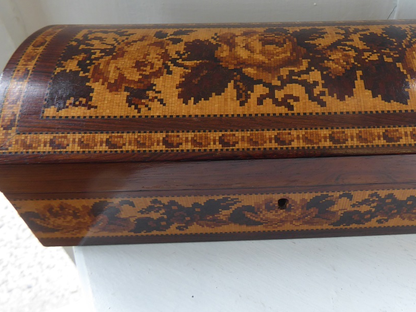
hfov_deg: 49.4
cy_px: 100
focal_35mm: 37
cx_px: 272
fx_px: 445
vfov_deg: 38.1
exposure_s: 1/60
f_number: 3.3
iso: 160
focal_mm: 4.3
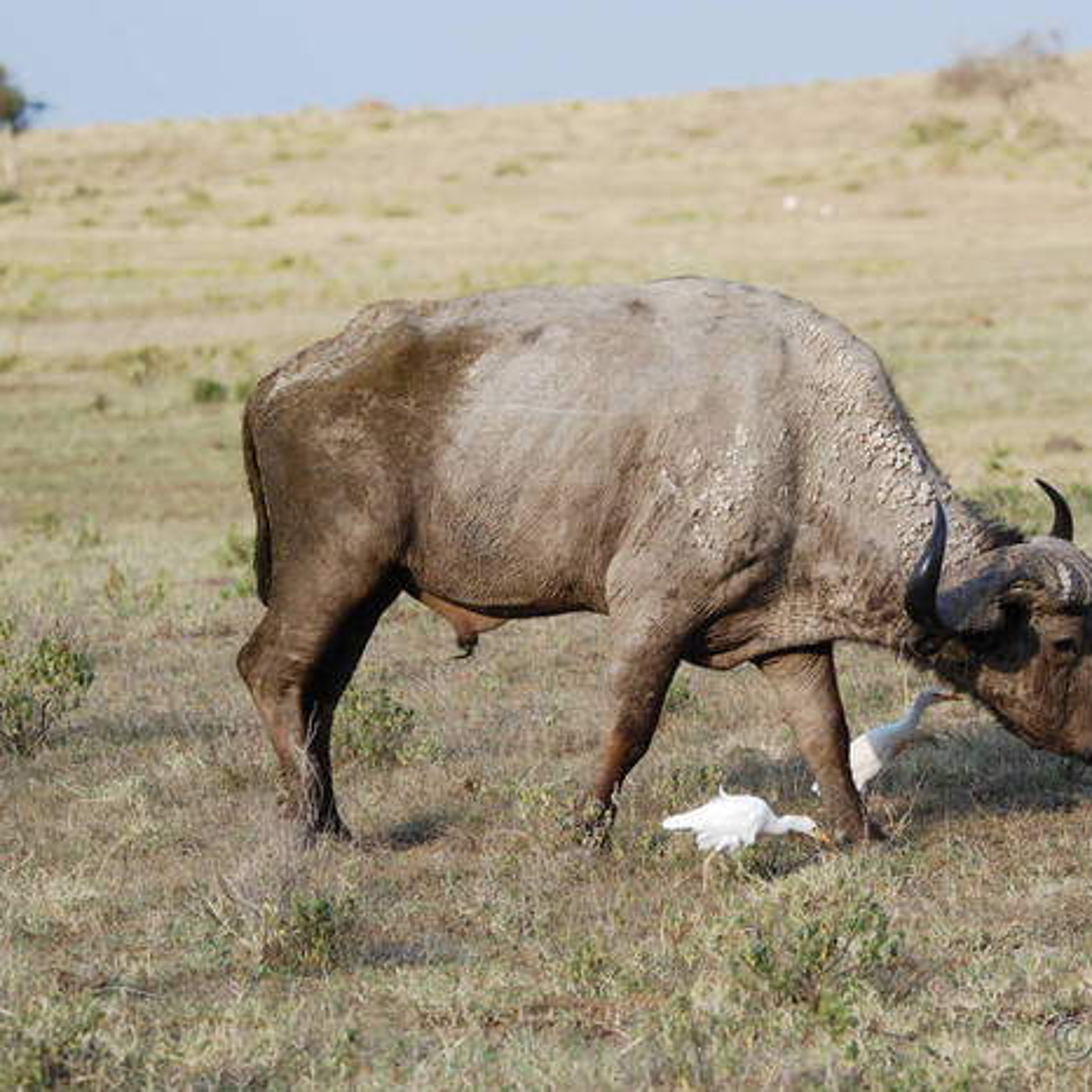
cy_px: 546
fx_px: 12657
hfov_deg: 4.9
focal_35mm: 355
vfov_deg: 4.9
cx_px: 778
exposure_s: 1/400
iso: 320
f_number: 5.3
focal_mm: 185
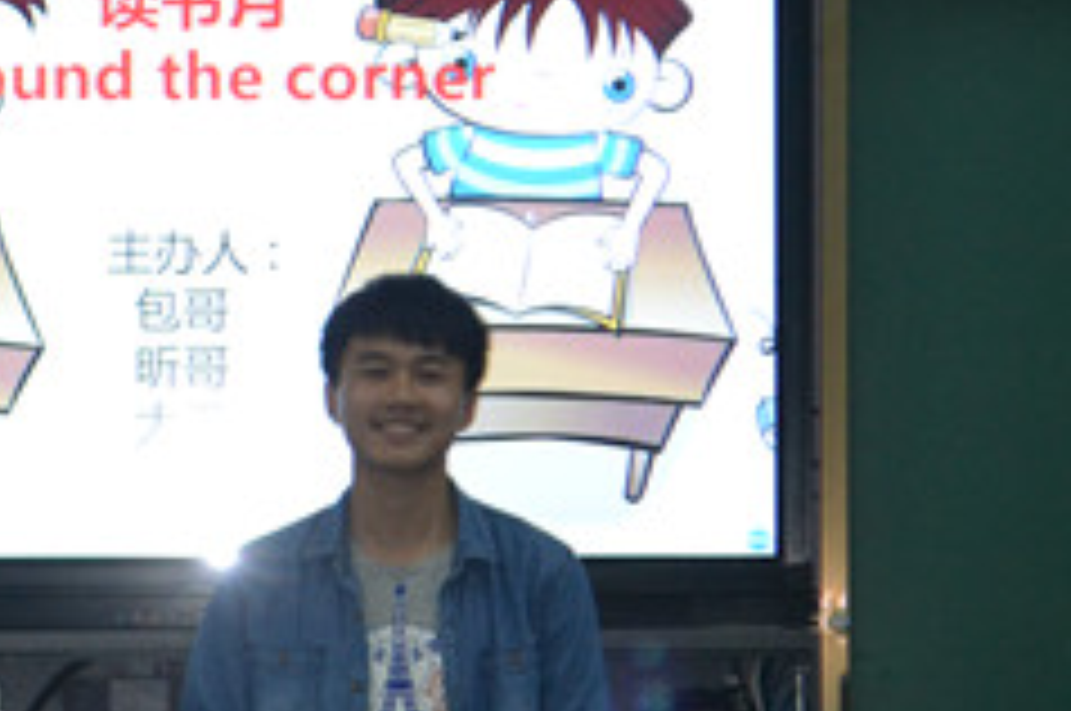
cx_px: 297
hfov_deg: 9.9
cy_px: 459
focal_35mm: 208
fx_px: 6187
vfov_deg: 6.6
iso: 1800
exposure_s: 1/60
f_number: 5.6
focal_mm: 55
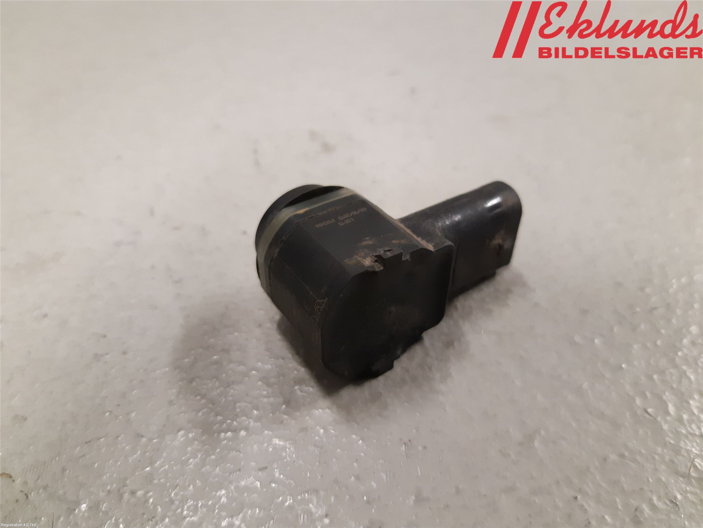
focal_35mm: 26
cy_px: 264
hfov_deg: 67.3
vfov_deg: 53.1
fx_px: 528
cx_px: 352
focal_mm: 3.93
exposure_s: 1/50
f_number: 1.7
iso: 250
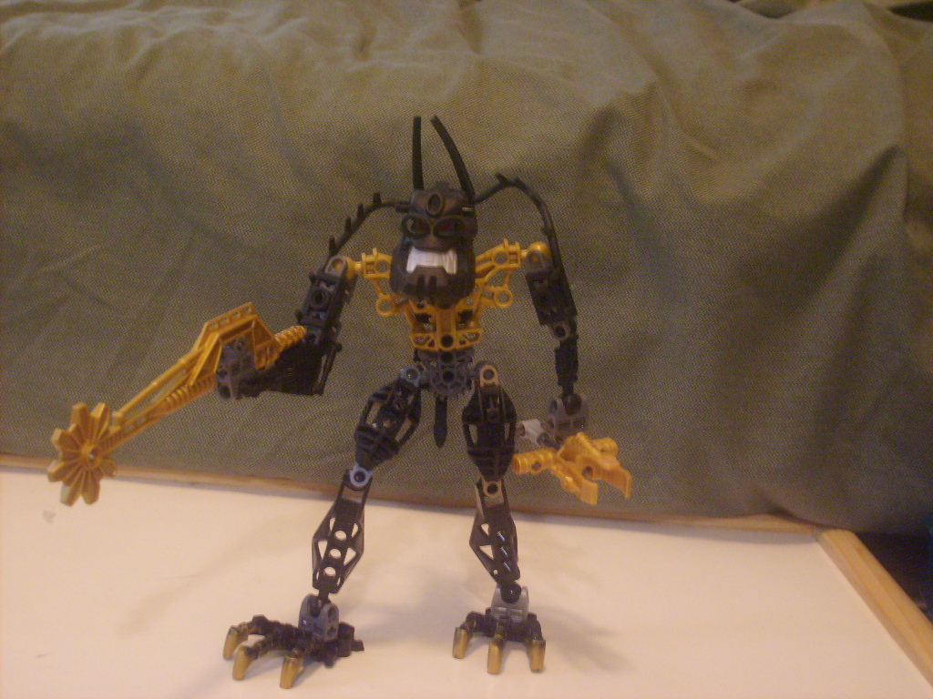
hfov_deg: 36.8
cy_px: 350
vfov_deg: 28.0
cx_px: 466
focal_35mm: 52
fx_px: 1402
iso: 200
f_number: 3.3
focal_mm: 8.7
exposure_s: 1/2
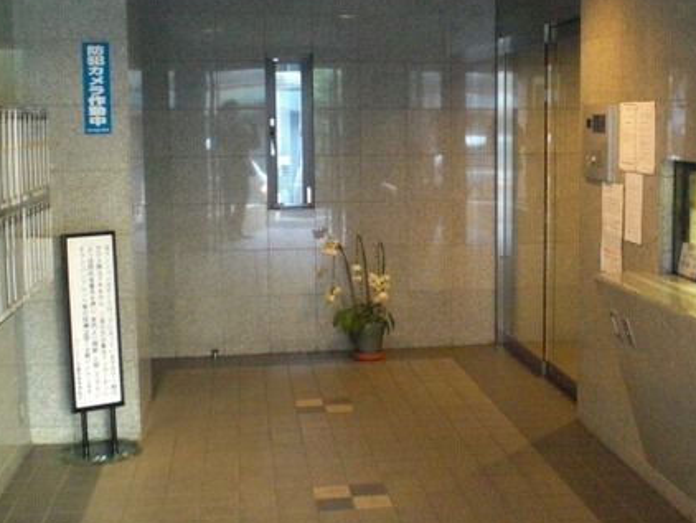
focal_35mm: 54
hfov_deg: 35.2
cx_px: 459
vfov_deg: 27.1
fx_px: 1086
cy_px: 244
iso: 800
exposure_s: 1/15
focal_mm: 6.3
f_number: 3.1
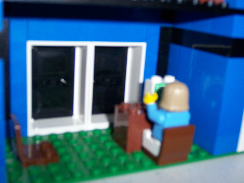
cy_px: 92
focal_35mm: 45
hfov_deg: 42.0
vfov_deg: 32.2
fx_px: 317
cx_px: 122
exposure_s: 1/60
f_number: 3.1
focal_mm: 7.5
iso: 80
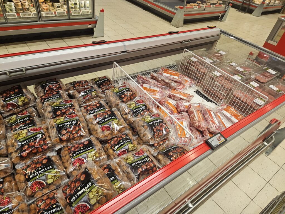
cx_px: 142
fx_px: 189
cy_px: 107
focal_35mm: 23
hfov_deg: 73.9
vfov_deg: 58.9
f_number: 1.8
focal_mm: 5.4
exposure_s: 1/180
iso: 160
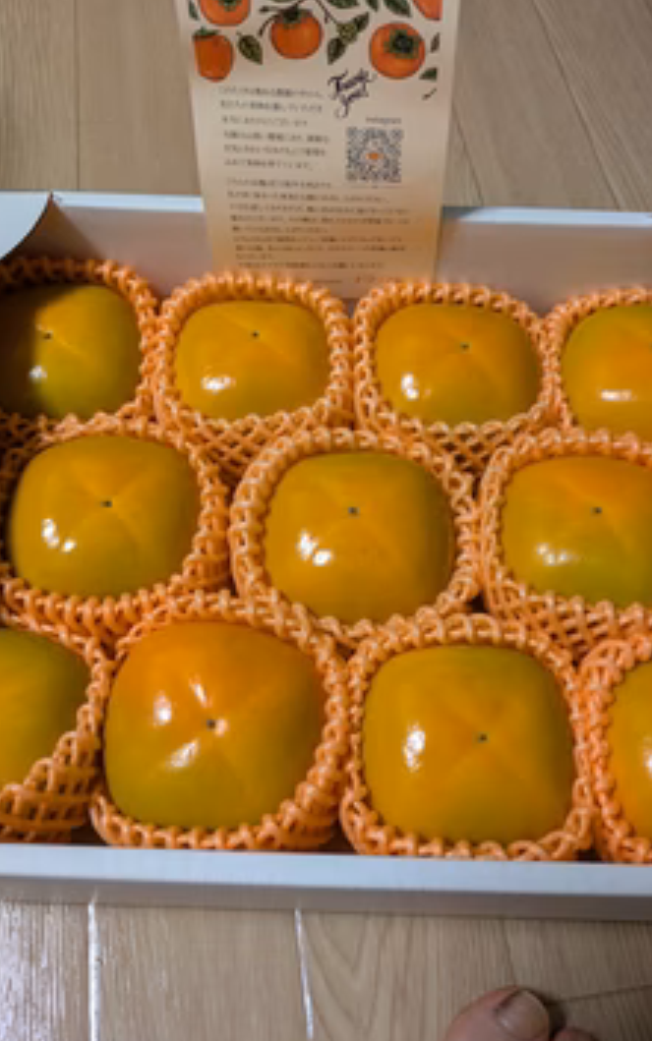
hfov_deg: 41.9
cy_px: 519
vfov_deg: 62.9
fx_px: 852
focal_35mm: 30
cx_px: 348
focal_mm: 5.43
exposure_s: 1/40
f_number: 1.89
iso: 284
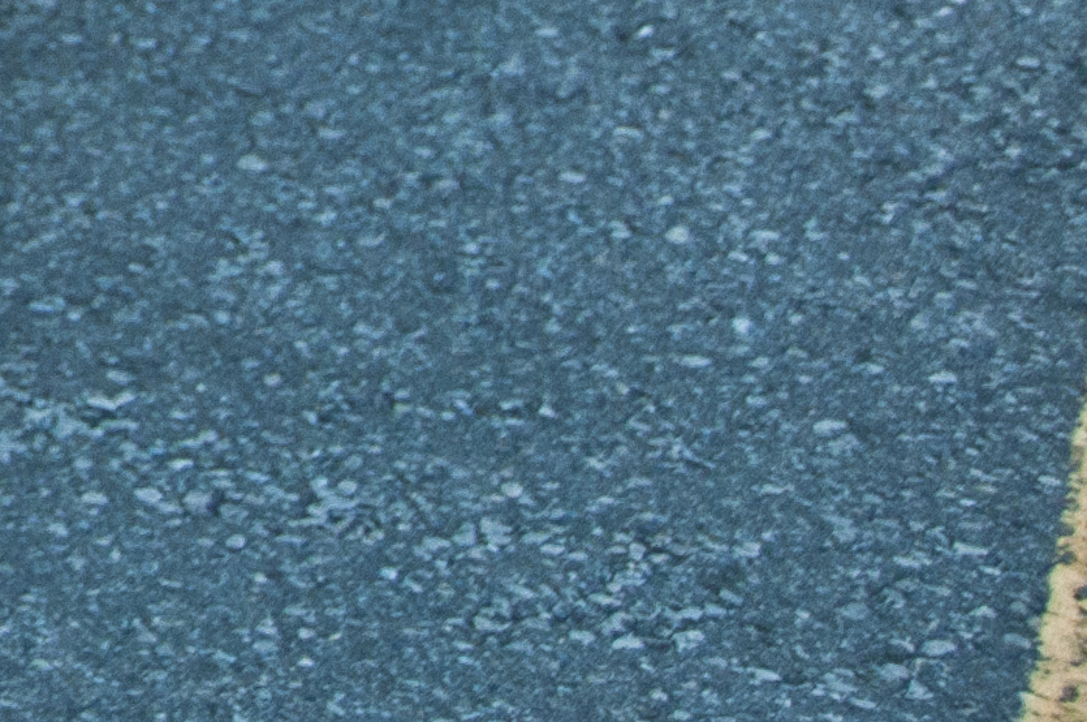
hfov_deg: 7.4
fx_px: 7899
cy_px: -1063
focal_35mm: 262
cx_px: -1396
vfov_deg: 5.1
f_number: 4.2
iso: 400
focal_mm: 34
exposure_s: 1/160
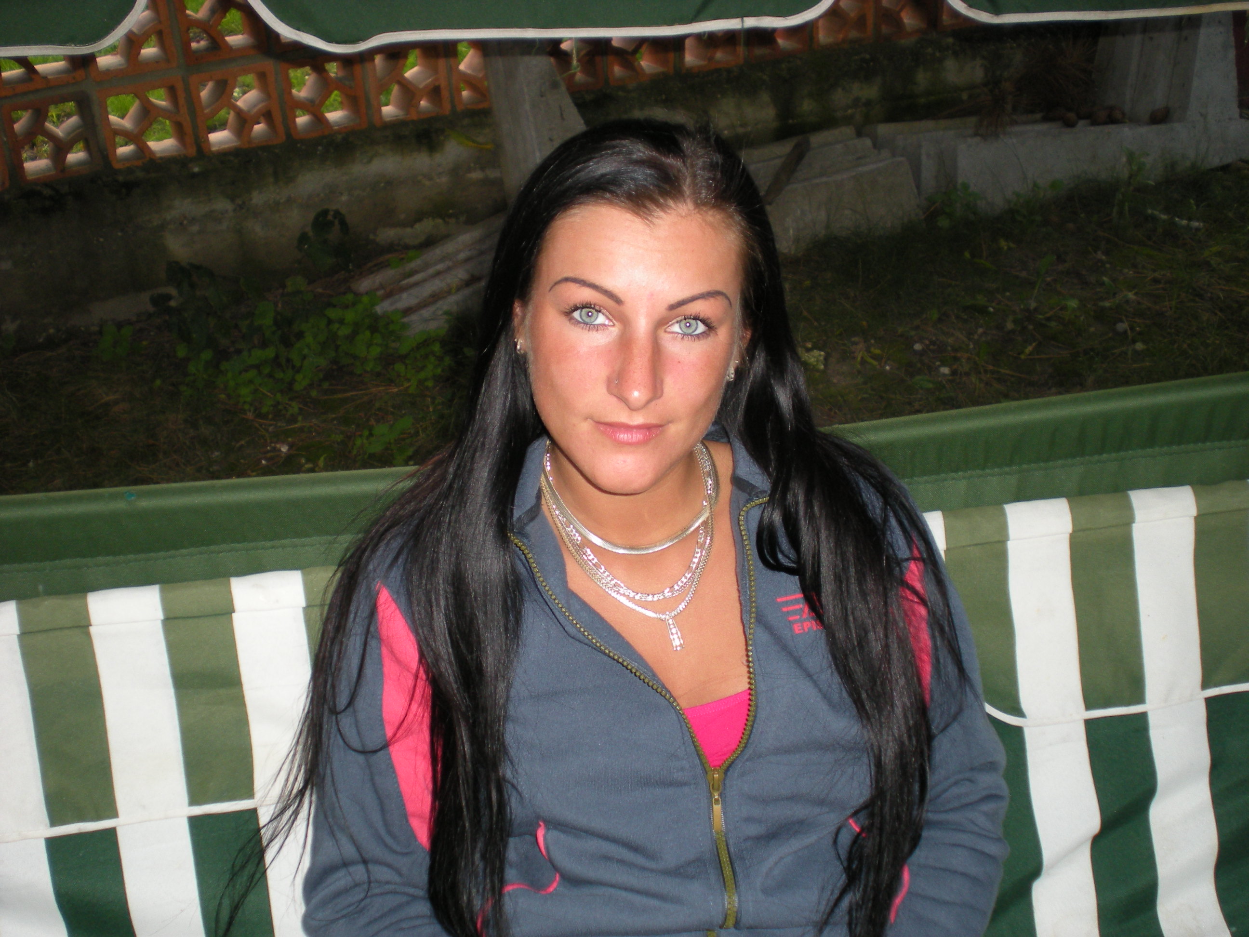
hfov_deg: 42.9
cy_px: 468
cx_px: 624
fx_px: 1588
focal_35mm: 44
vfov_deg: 32.9
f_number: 3.5
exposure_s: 1/60
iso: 114
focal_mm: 7.4
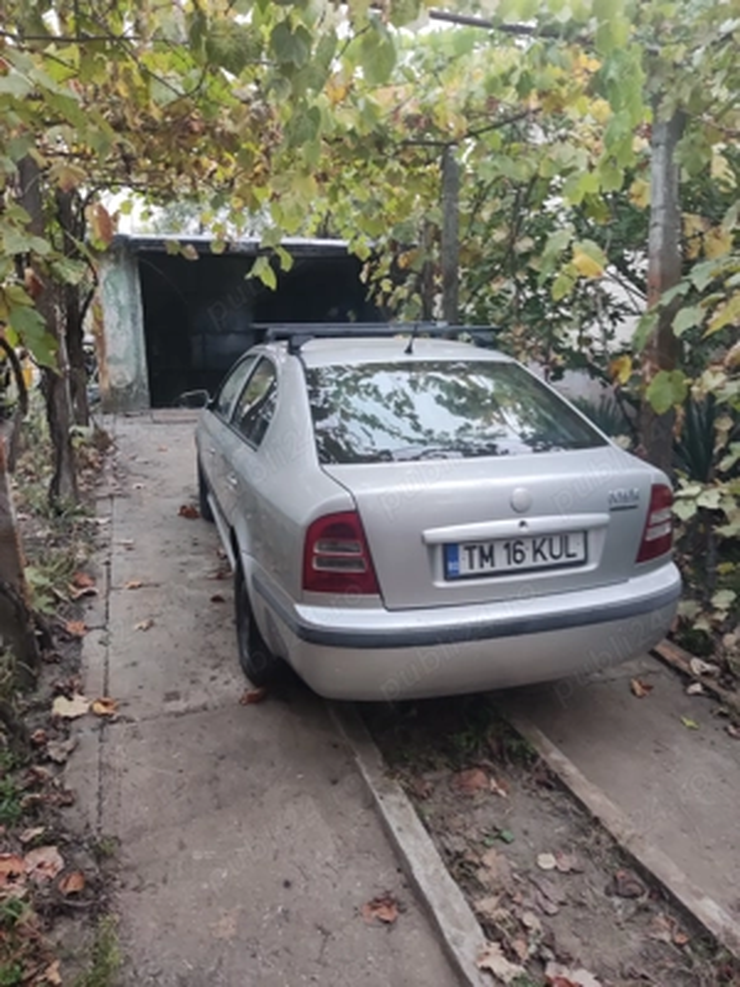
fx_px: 713
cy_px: 494
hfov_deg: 54.9
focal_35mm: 25
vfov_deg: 69.4
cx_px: 370
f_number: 1.79
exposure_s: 1/50
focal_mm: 4.71
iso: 164
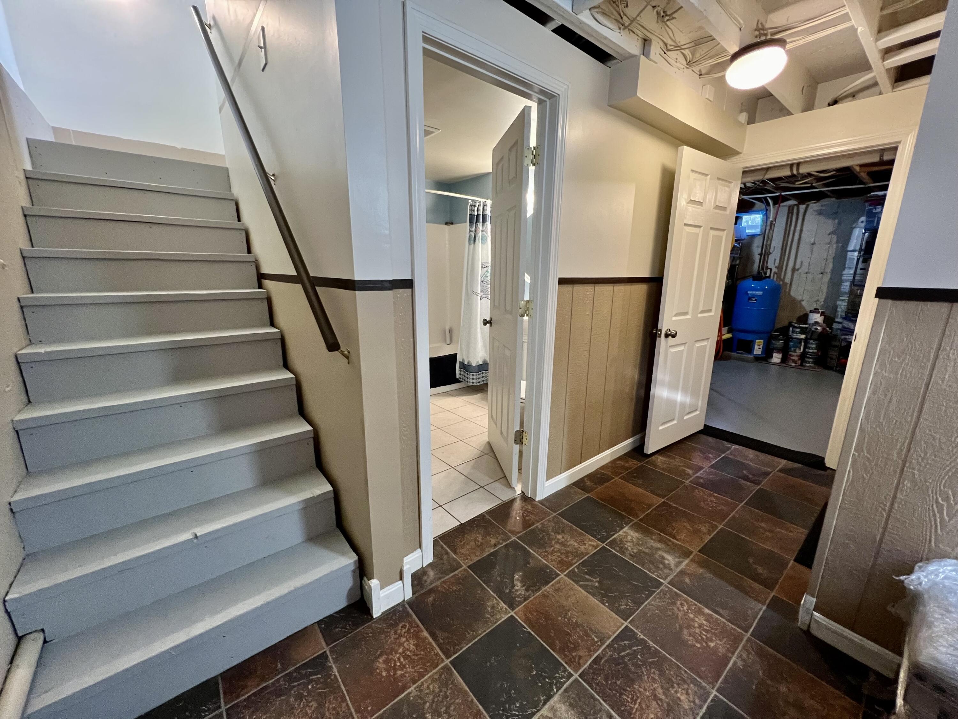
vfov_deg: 89.9
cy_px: 360
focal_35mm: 13
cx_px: 479
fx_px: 360
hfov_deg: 106.2
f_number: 1.8
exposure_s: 1/60
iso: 500
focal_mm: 1.57
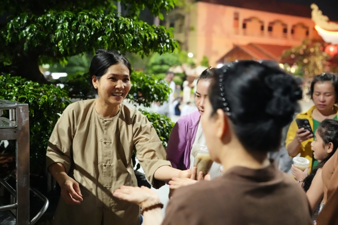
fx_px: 385
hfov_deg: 47.4
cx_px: 169
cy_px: 112
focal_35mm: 41
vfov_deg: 32.6
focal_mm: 41
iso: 16000
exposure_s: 1/100
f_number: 2.8
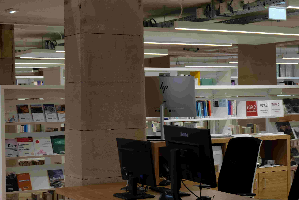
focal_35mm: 76
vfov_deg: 17.9
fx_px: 631
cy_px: 103
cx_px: 220
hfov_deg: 26.3
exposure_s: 1/60
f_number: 4.7
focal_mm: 31
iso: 640
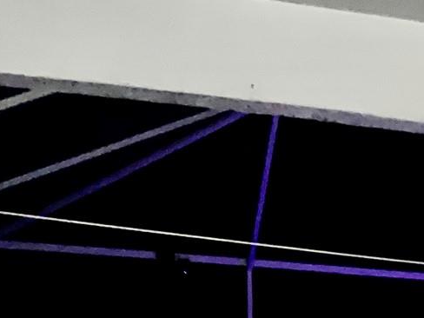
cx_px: 606
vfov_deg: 14.4
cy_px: 494
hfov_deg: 18.6
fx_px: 1164
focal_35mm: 95
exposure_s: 1/16
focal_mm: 3
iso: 320
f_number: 1.8
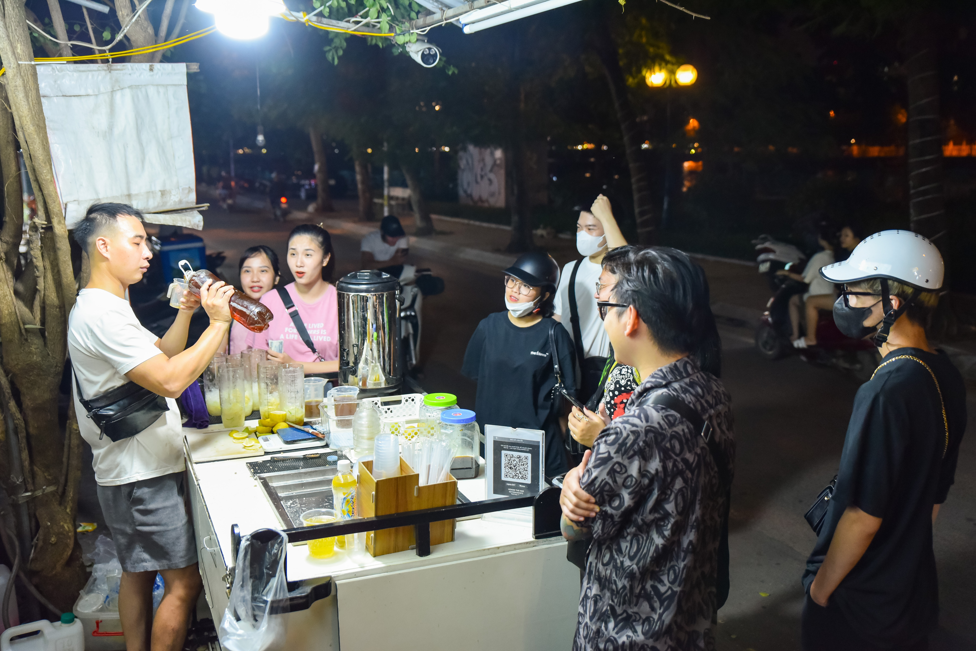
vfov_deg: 37.9
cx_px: 488
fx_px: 949
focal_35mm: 35
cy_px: 326
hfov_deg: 54.4
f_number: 2.8
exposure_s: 1/160
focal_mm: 35
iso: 2000
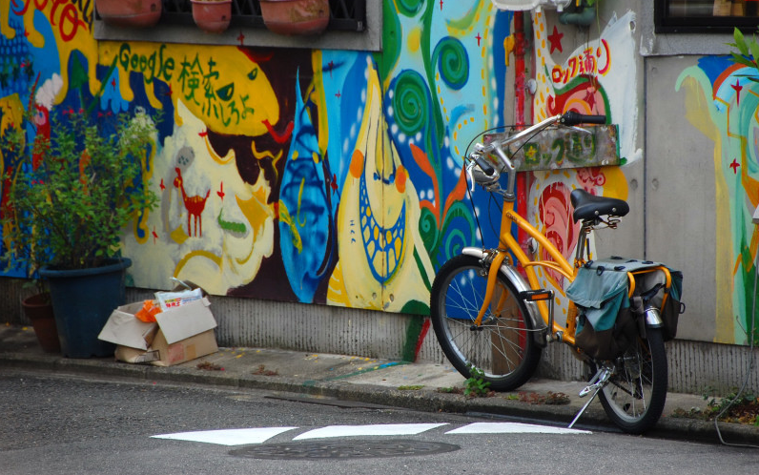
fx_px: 6352
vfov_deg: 4.3
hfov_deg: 6.8
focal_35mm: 307
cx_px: 379
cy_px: 224
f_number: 5.6
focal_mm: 200
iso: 200
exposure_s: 1/100
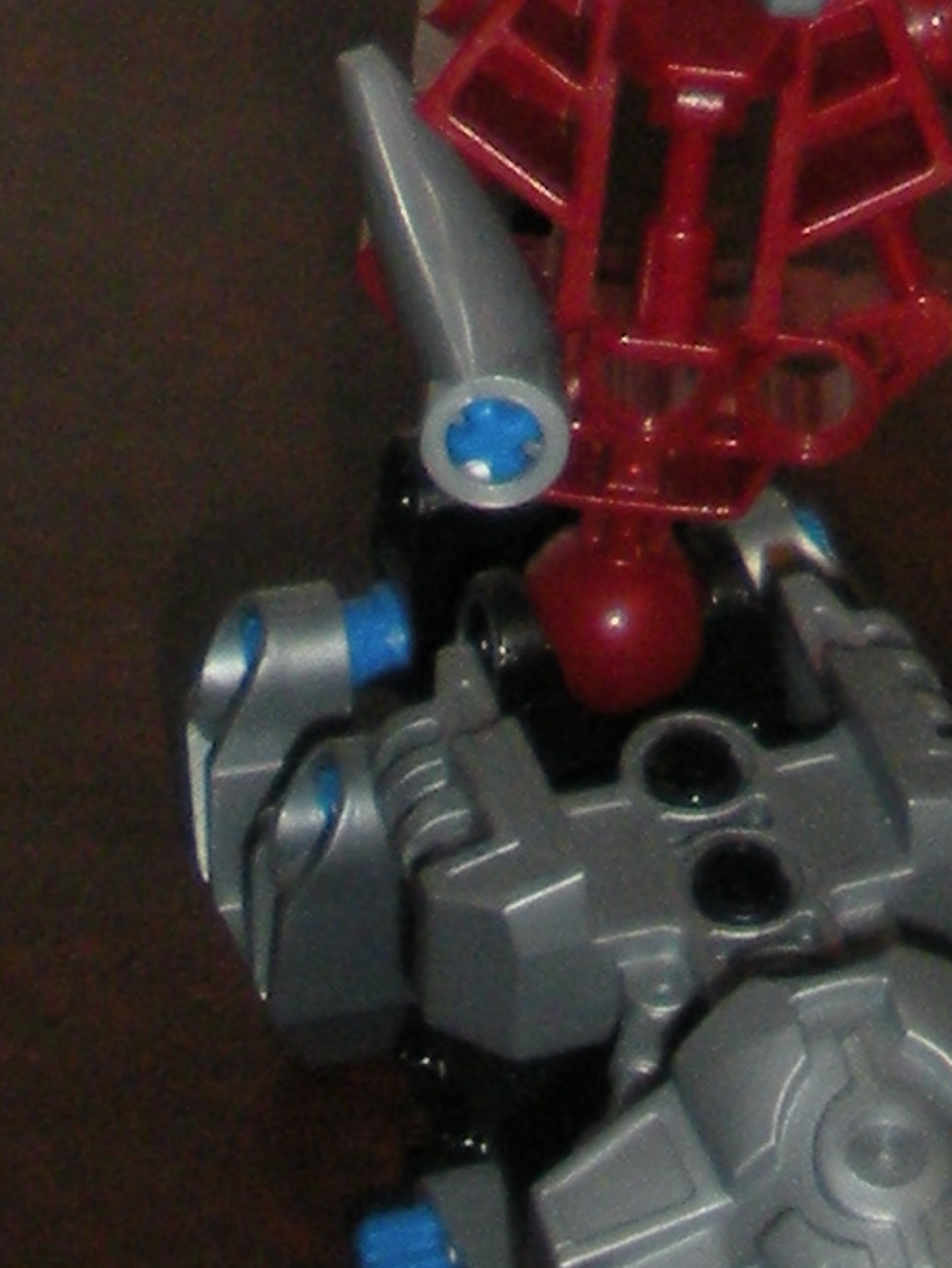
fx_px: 7109
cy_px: -1865
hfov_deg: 7.5
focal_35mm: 194
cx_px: 1484
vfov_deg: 9.1
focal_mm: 6.3
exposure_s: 1/60
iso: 200
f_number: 3.5
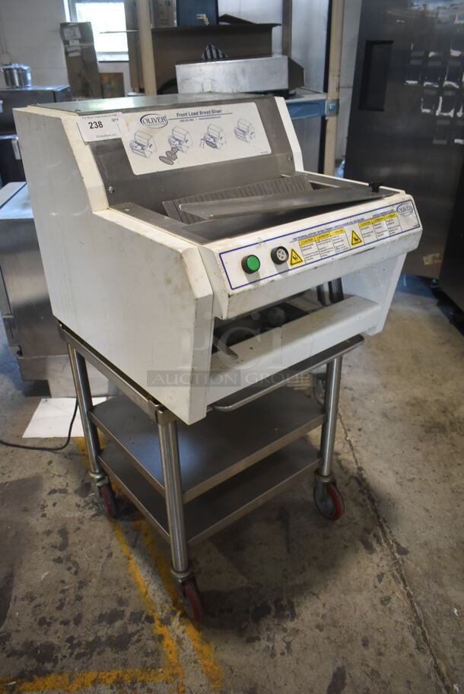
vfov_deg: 67.3
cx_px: 232
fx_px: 521
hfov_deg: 48.0
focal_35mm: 27
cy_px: 347
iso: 1100
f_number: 3.5
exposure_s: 1/125
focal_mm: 18
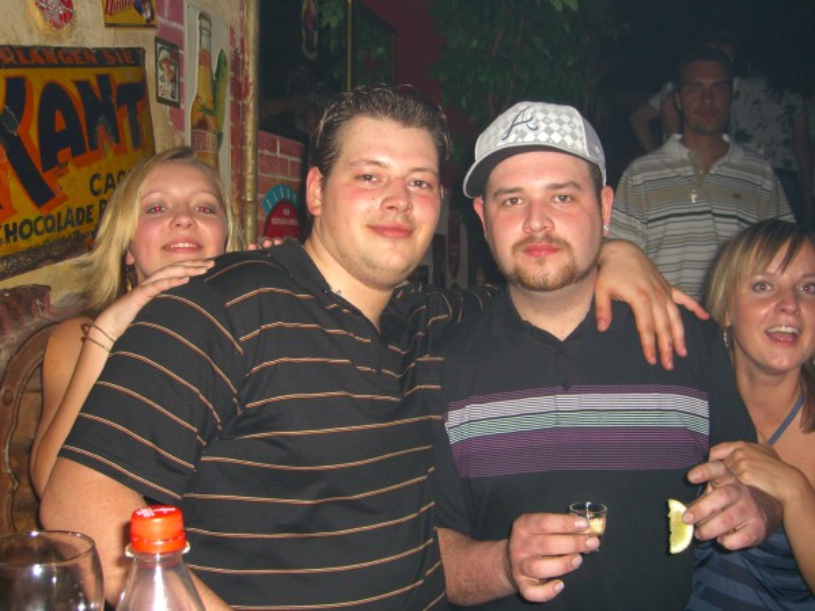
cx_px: 408
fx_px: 895
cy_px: 306
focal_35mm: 38
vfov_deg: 37.7
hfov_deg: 49.0
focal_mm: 7.9
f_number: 2.8
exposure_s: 1/60
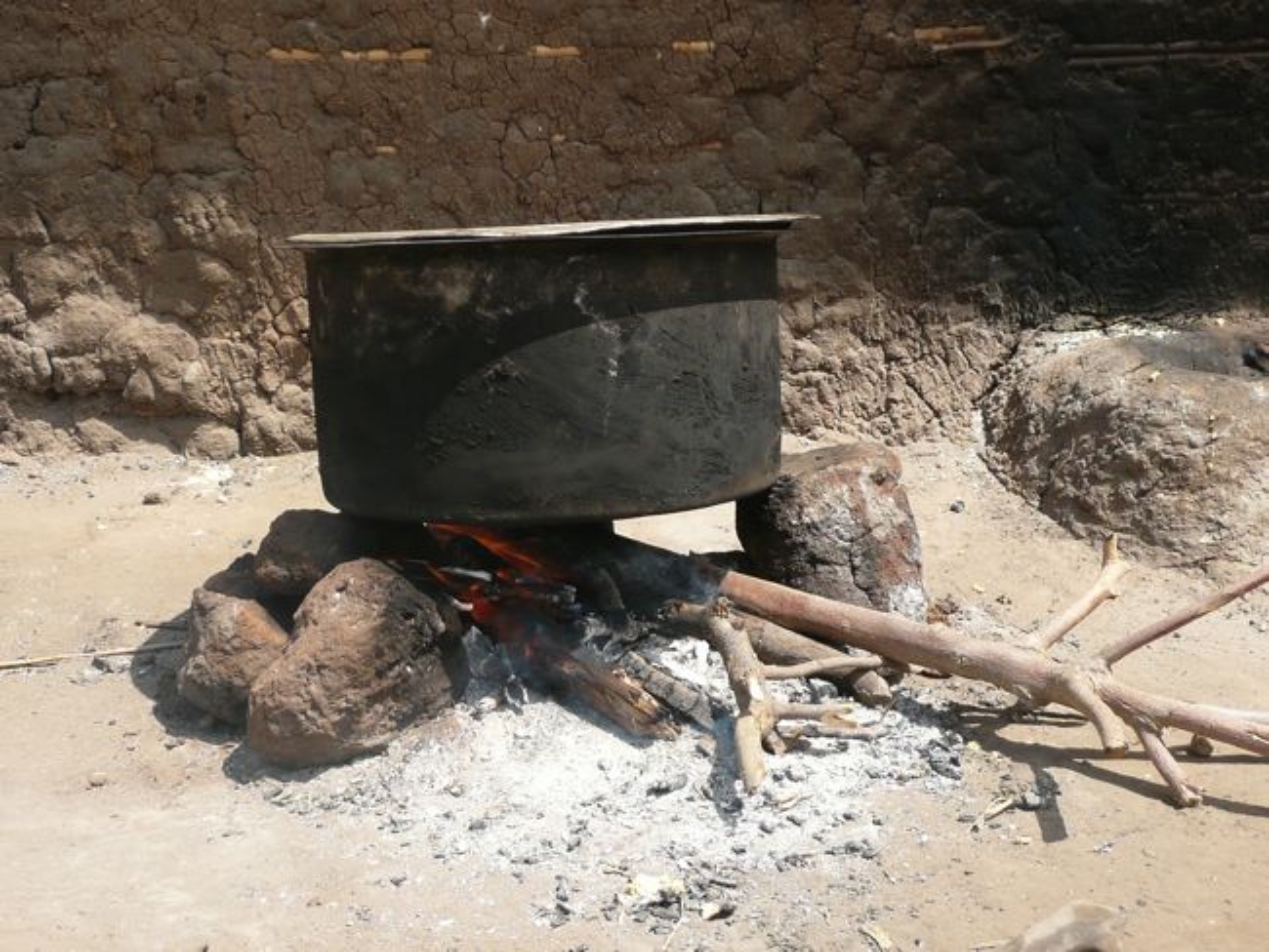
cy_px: 476
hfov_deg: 43.8
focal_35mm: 43
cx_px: 634
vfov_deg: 33.6
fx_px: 1577
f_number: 3.7
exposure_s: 1/400
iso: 100
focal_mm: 5.8
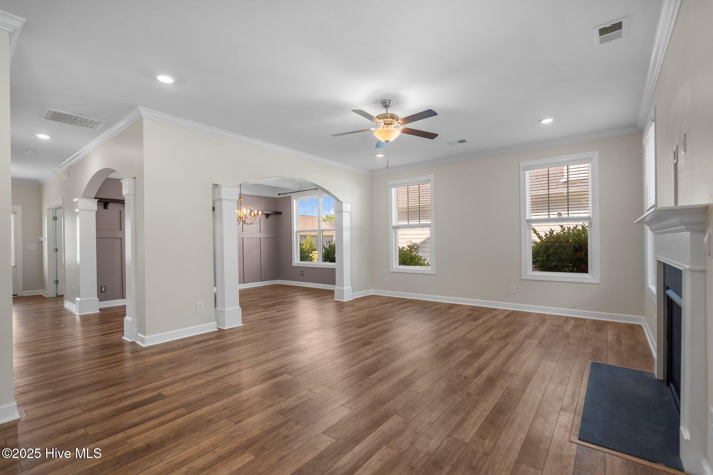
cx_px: 356
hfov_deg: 96.7
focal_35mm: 16
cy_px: 238
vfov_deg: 73.7
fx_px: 317
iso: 400
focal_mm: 16
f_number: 4
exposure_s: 1/15
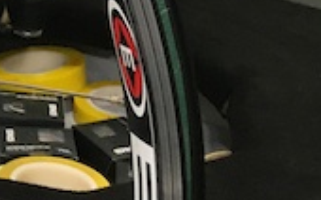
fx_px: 1268
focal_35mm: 145
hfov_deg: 12.5
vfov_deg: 9.0
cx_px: -338
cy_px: 25
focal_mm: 4.15
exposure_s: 1/30
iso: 100
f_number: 2.2
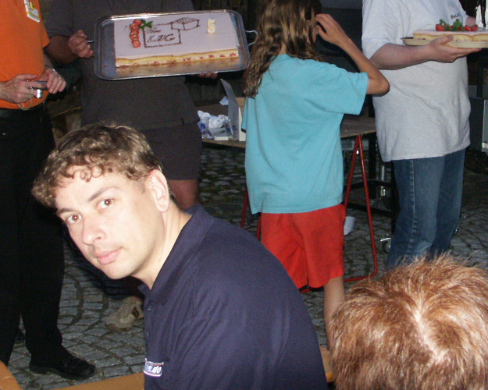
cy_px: 73
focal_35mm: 72
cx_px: 343
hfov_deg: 26.2
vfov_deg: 21.0
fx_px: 1040
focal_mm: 9.32
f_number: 2.8
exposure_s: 1/45
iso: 200
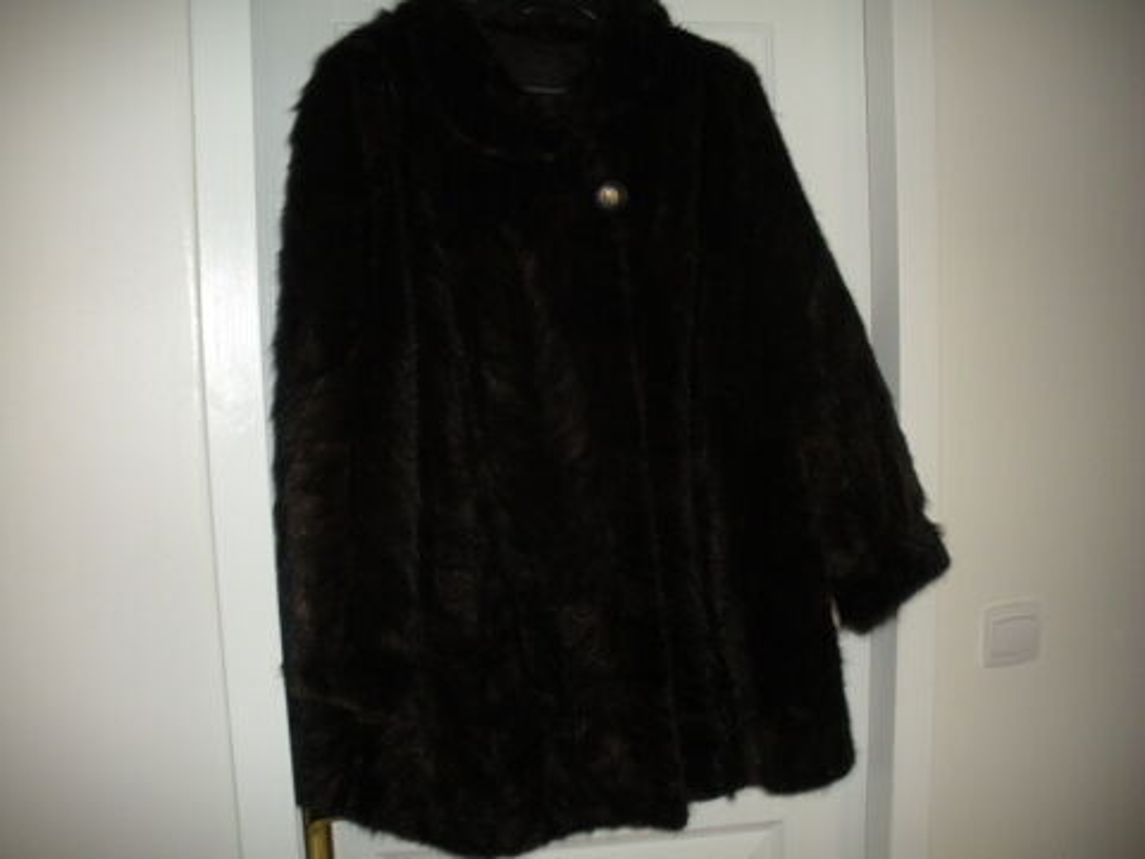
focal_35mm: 35
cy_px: 430
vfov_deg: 40.7
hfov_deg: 52.6
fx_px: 1158
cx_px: 572
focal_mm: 6.3
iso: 400
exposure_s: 1/60
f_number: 3.5
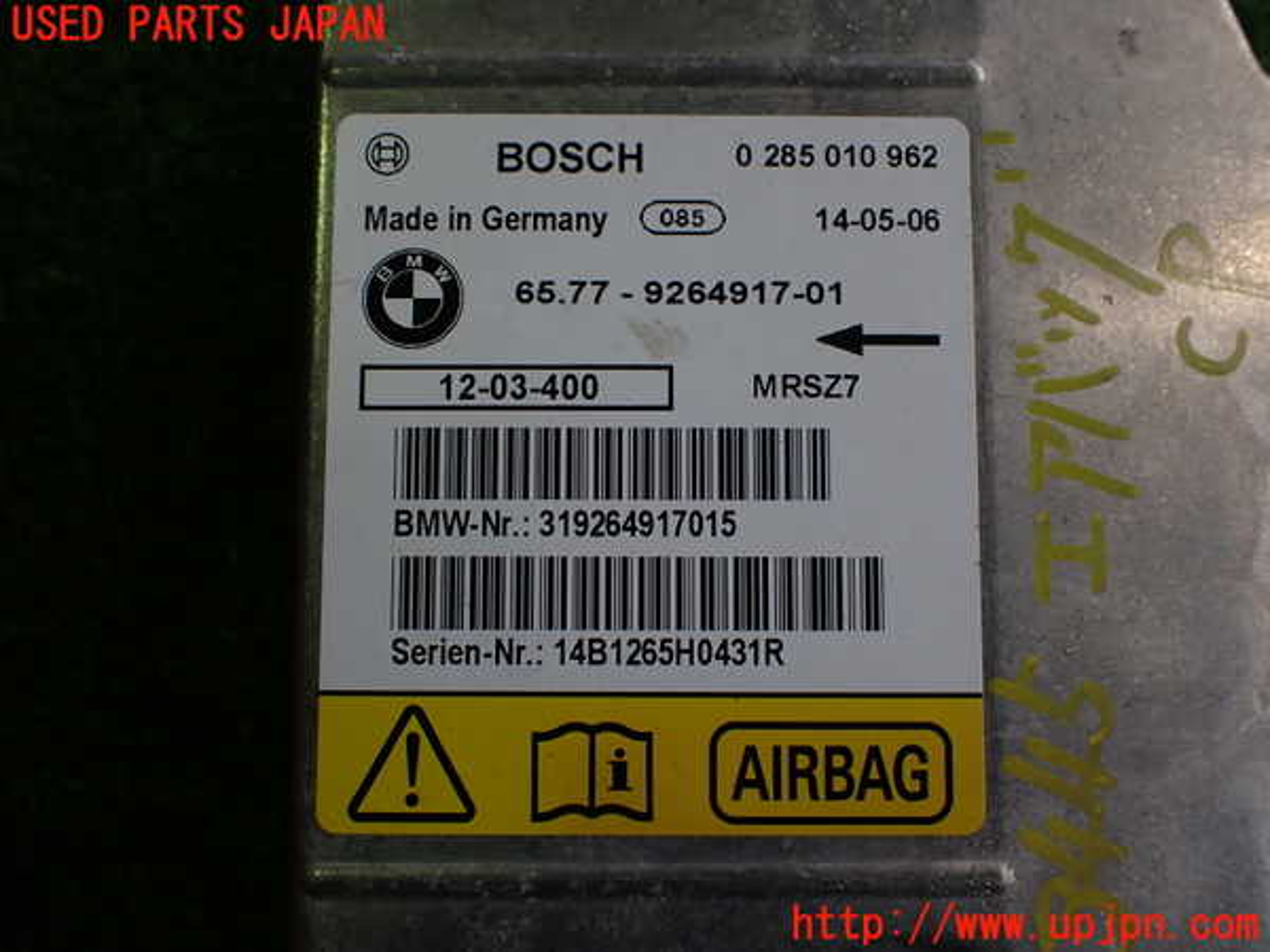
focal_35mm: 30
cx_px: 635
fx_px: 1101
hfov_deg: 60.0
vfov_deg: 46.8
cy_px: 476
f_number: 2.3
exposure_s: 1/160
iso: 100
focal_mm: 5.4
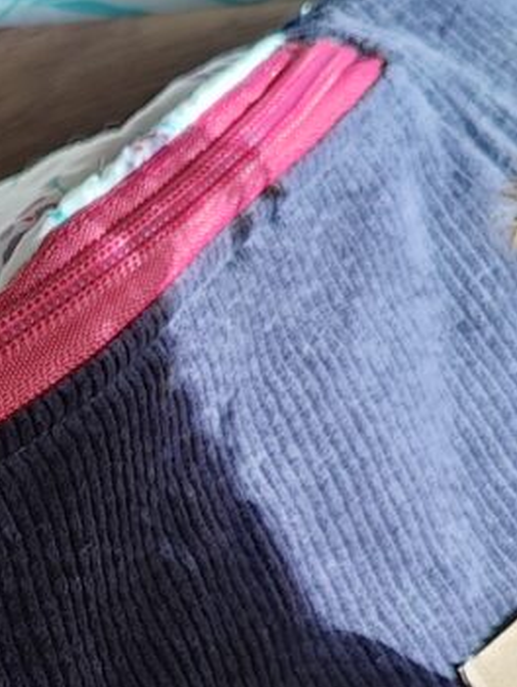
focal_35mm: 118
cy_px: 695
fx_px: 2346
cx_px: -98
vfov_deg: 16.3
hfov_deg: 12.3
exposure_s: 1/202
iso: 50
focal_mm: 6.06
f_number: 1.8
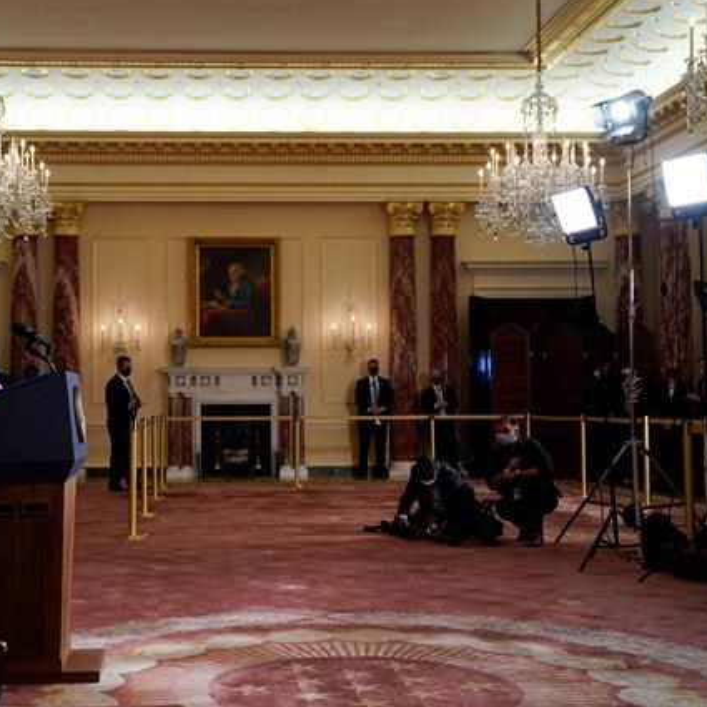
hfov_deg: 32.5
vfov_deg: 32.8
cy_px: 350
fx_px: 1202
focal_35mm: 52
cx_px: 230
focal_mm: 40
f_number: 4
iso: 1600
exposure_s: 1/320
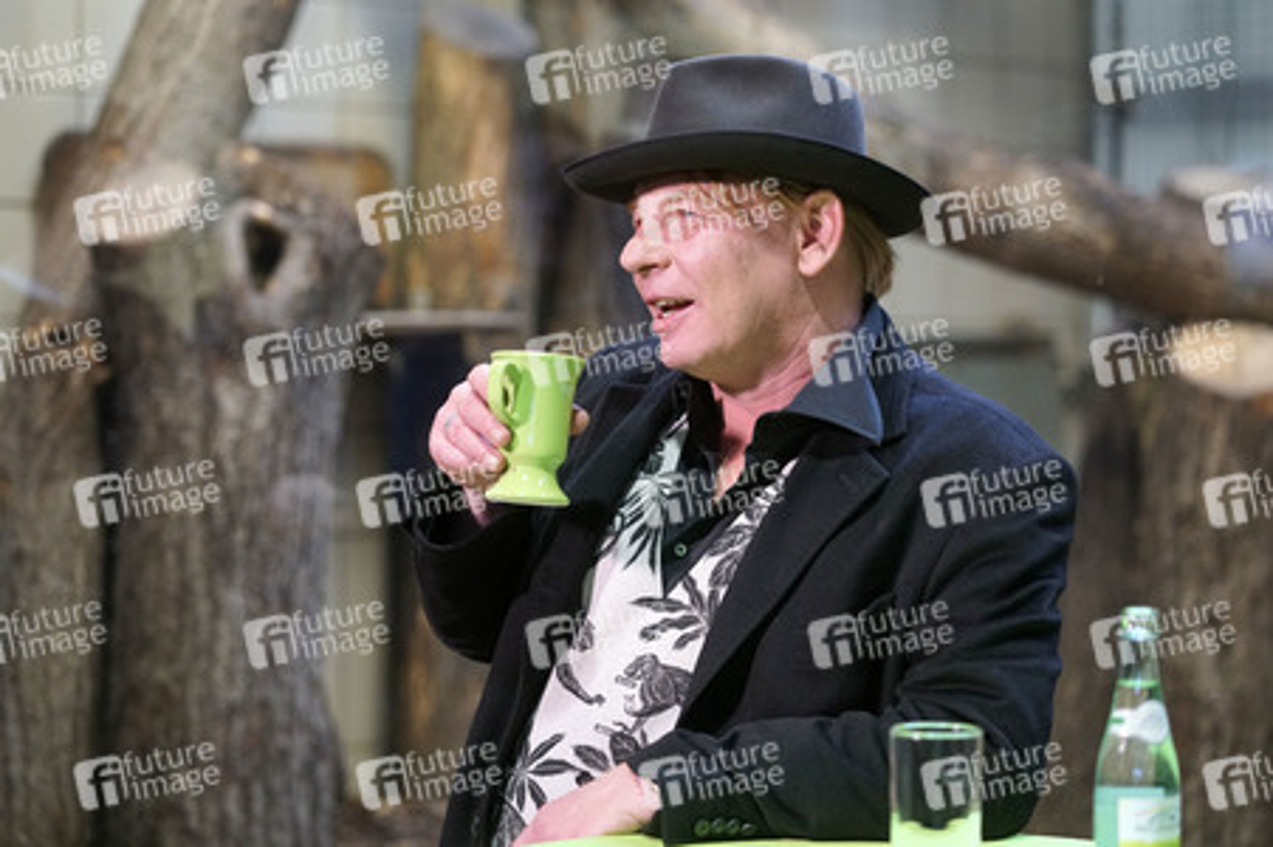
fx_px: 3003
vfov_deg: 16.0
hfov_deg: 23.9
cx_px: 636
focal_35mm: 85
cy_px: 424
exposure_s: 1/160
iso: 2500
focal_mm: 85
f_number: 3.2
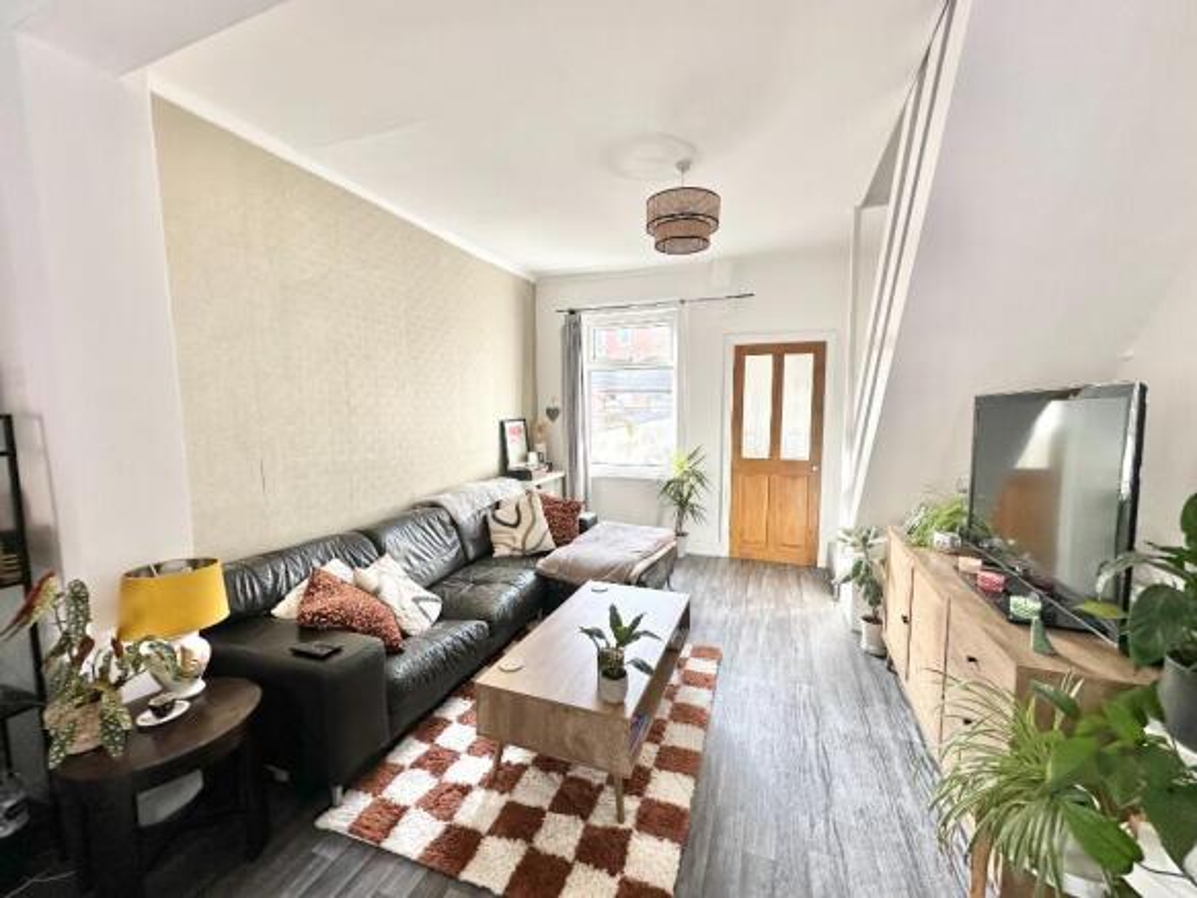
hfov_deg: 102.1
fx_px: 484
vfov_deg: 85.7
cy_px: 449
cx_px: 598
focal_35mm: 14
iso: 64
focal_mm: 2.22
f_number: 2.2
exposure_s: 1/99
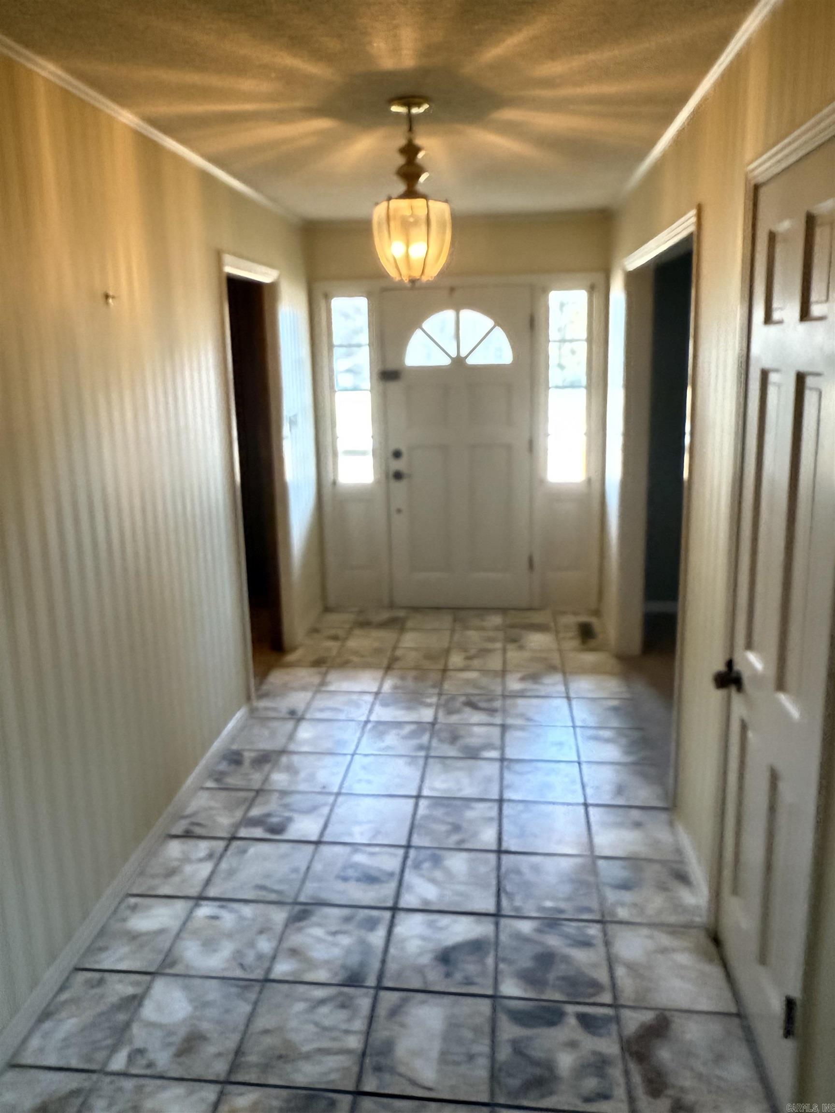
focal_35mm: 24
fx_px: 772
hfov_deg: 56.8
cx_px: 418
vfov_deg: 71.6
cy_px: 556
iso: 2500
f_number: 2.2
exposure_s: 1/120
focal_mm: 2.22
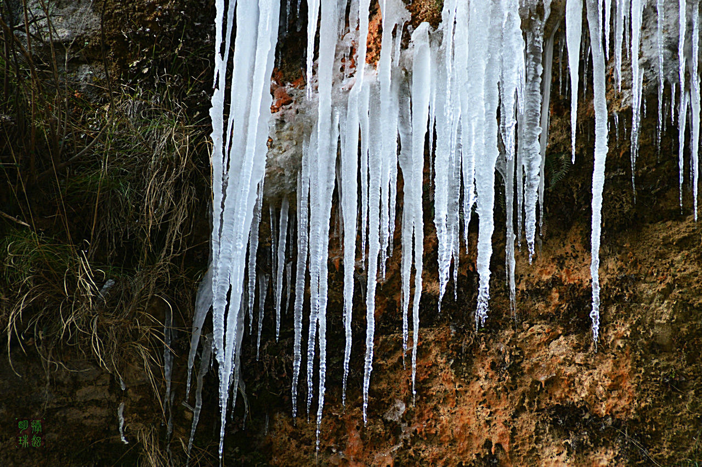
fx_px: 5845
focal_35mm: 300
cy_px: 234
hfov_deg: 6.9
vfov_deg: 4.6
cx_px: 351
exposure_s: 1/125
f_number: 9
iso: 450
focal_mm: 200
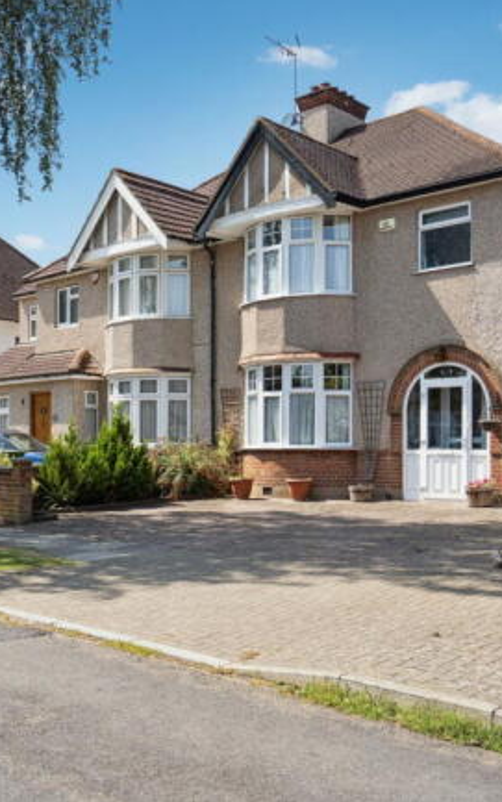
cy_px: 399
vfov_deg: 52.7
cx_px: 231
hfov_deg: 34.5
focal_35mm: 37
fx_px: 809
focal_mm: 24
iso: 640
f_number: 5.6
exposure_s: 1/1250
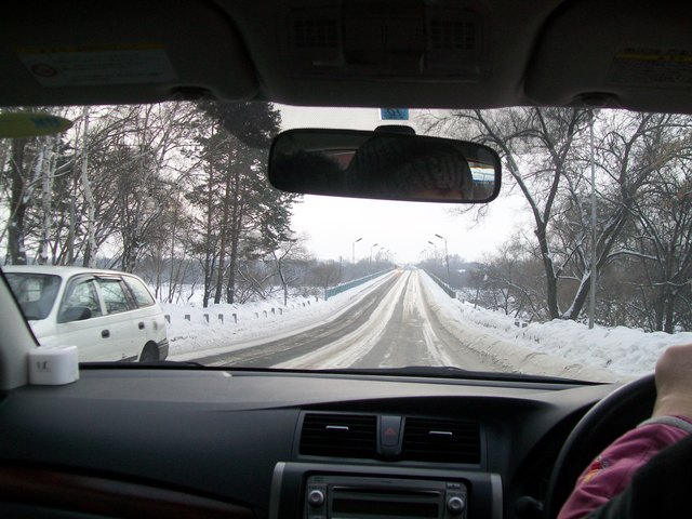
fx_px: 720
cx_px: 346
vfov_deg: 39.7
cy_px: 260
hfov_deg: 51.4
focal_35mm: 36
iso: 64
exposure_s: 1/400
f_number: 2.7
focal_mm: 6
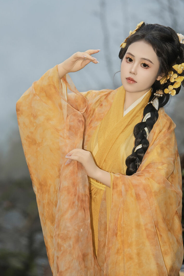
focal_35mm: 149
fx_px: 1142
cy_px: 119
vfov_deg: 13.8
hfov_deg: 9.2
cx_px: 96
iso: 250
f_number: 2.8
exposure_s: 1/125
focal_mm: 109
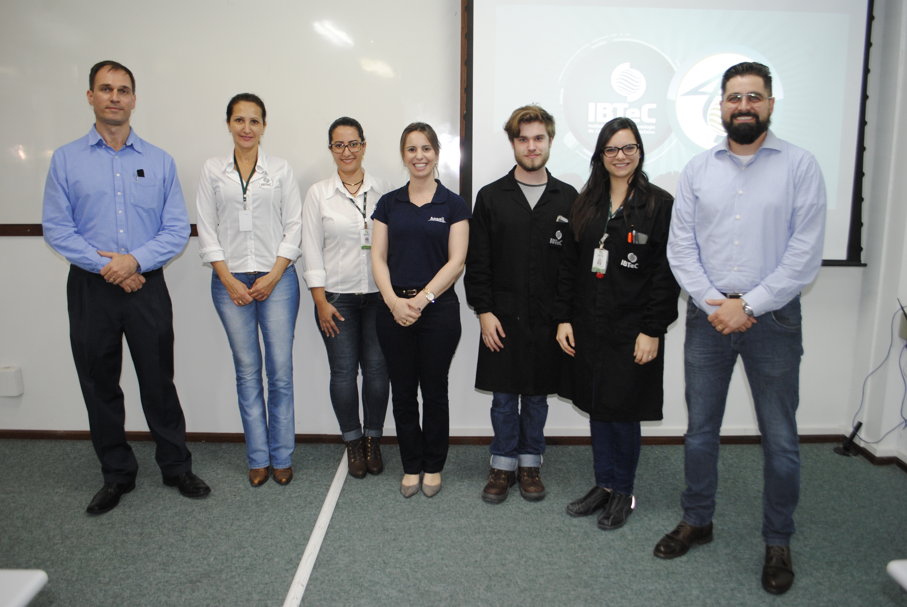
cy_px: 304
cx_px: 454
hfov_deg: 67.3
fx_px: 681
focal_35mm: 27
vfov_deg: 48.0
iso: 400
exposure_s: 1/30
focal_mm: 18
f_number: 3.5
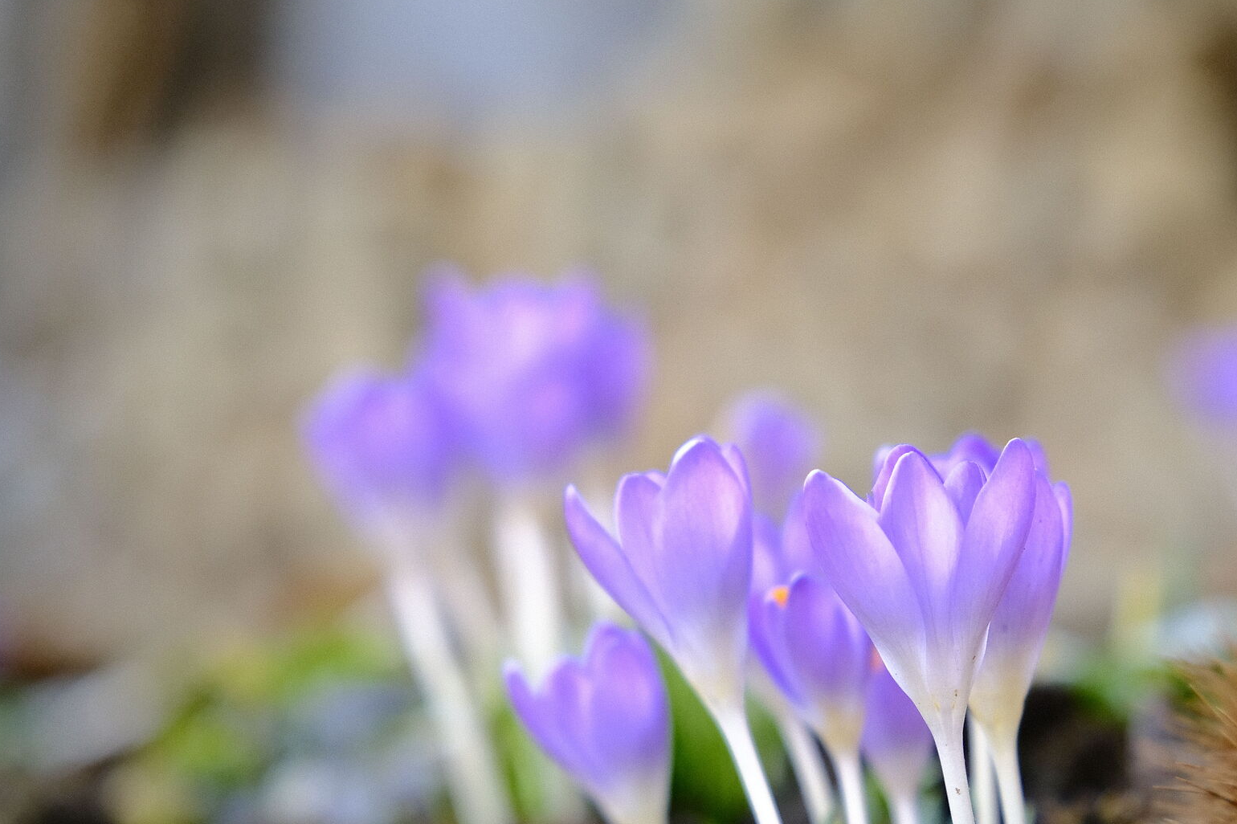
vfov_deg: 12.9
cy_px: 638
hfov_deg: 19.3
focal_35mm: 106
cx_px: 741
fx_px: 3641
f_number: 2.8
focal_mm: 45.1
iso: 800
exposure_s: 1/1000
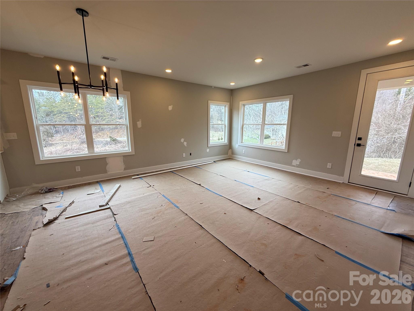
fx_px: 167
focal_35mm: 14
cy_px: 156
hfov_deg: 102.1
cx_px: 207
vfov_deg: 85.7
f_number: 2.2
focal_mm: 2.22
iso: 50
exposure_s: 1/120
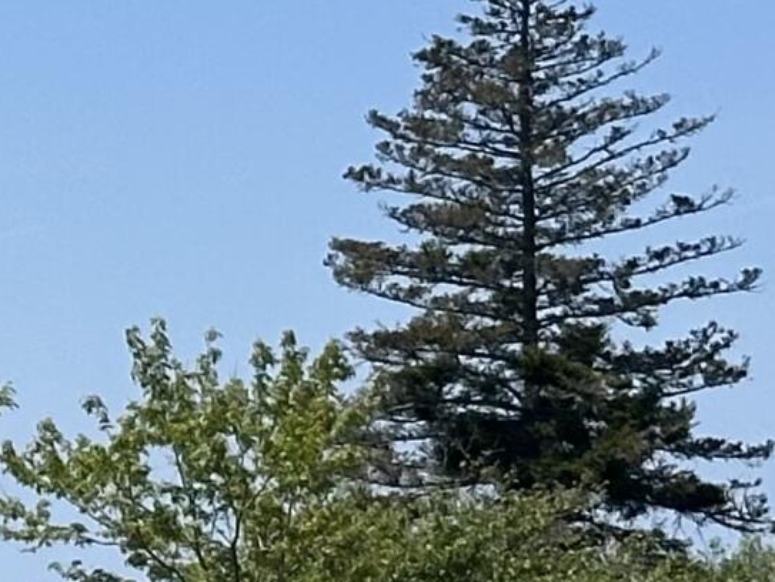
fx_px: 5937
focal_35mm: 265
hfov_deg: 6.9
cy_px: 508
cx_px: -1362
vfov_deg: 5.6
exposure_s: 1/4785
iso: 64
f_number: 1.78
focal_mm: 6.86
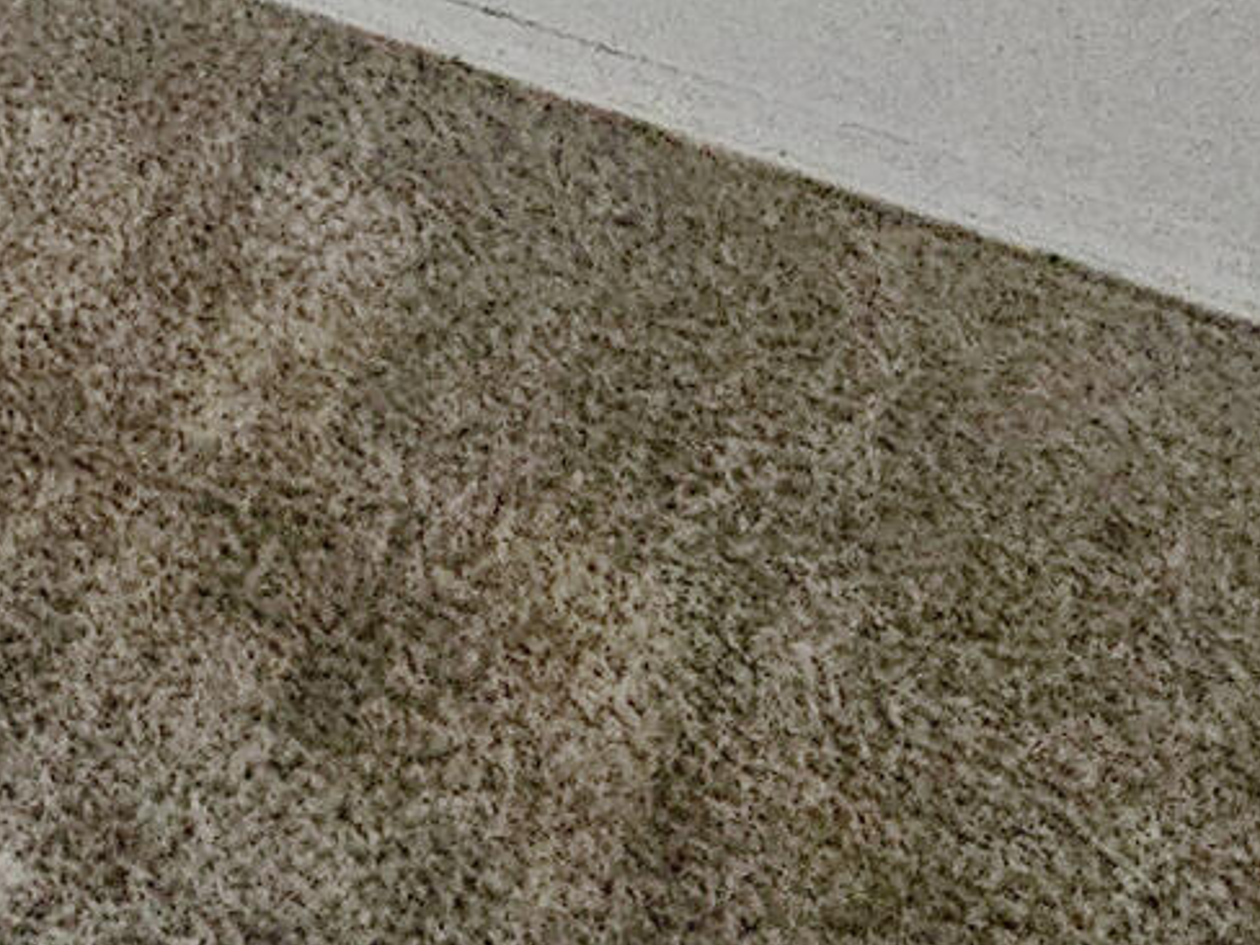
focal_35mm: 80
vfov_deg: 13.2
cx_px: -1443
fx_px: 2912
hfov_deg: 16.5
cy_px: -1394
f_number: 2.2
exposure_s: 1/39
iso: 500
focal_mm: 2.2
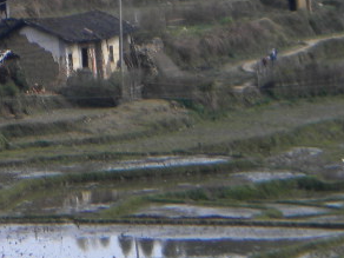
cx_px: -230
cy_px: -121
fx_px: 3657
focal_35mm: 368
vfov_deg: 4.0
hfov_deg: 5.3
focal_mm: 18.9
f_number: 5.9
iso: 80
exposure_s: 1/157
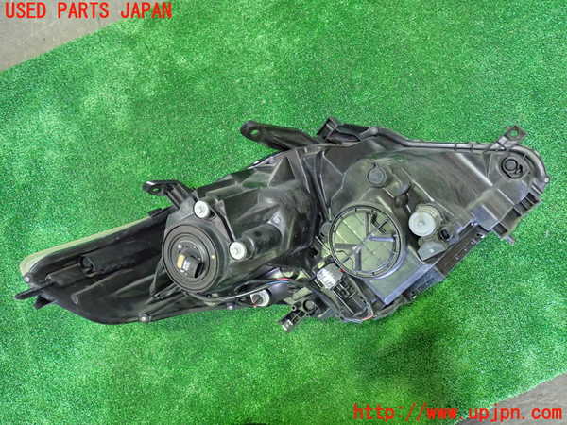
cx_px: 284
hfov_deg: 60.0
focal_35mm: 30
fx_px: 491
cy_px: 212
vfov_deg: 46.8
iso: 800
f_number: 2.3
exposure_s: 1/30
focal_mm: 5.4
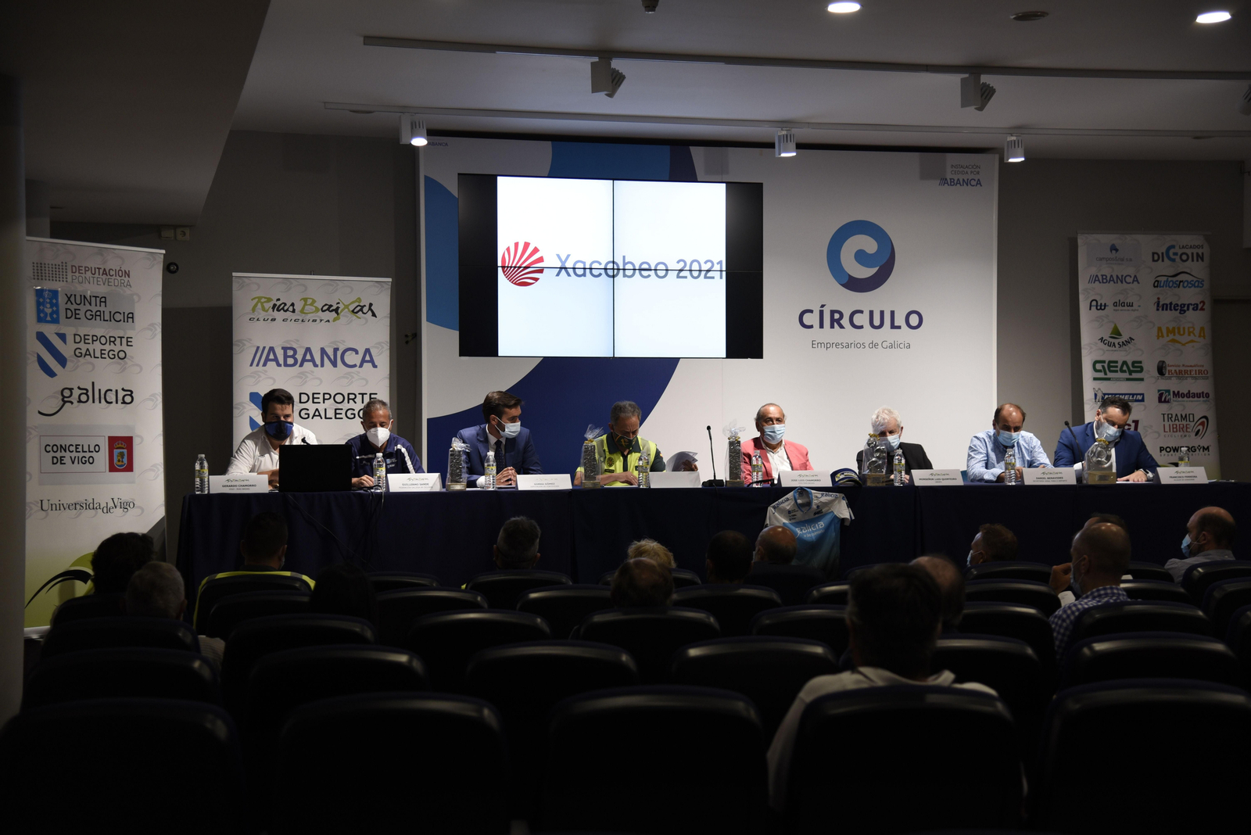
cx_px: 626
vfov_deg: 24.6
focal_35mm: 55
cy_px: 418
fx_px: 1912
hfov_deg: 36.2
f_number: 4
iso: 500
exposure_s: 1/100
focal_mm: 55
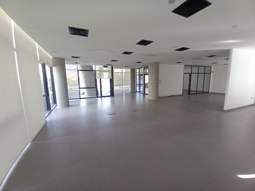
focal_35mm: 13
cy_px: 96
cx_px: 128
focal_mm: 1.13
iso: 80
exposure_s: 1/50
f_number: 2.2
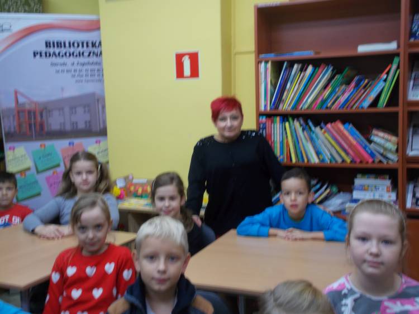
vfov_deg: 32.9
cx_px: 210
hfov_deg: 42.9
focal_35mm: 44
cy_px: 157
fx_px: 533
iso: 200
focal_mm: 7.9
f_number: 4.2
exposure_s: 1/20
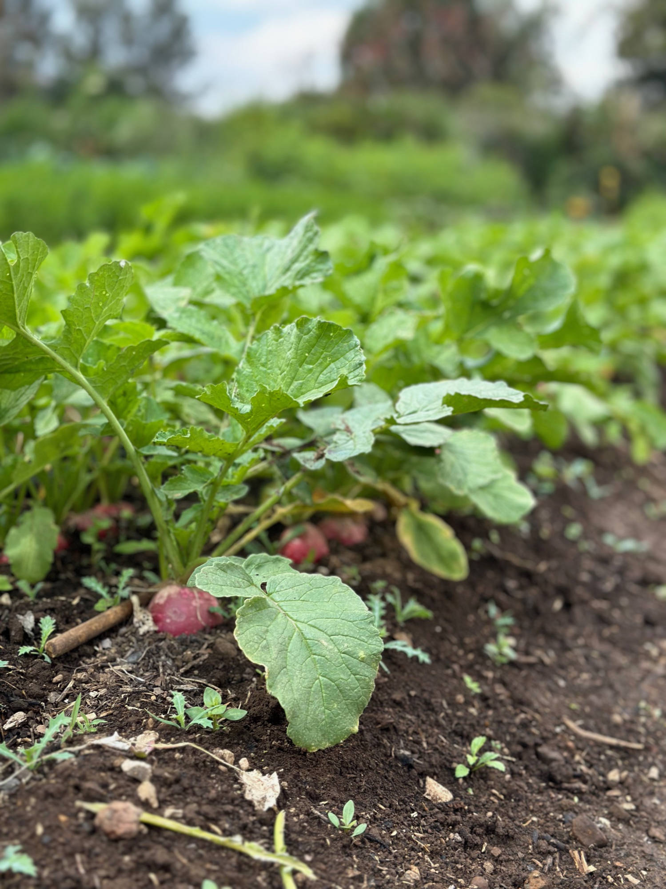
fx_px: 1232
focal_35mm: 48
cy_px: 444
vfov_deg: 39.7
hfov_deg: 30.3
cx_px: 333
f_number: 1.8
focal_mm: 6.9
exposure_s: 1/1019
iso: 80
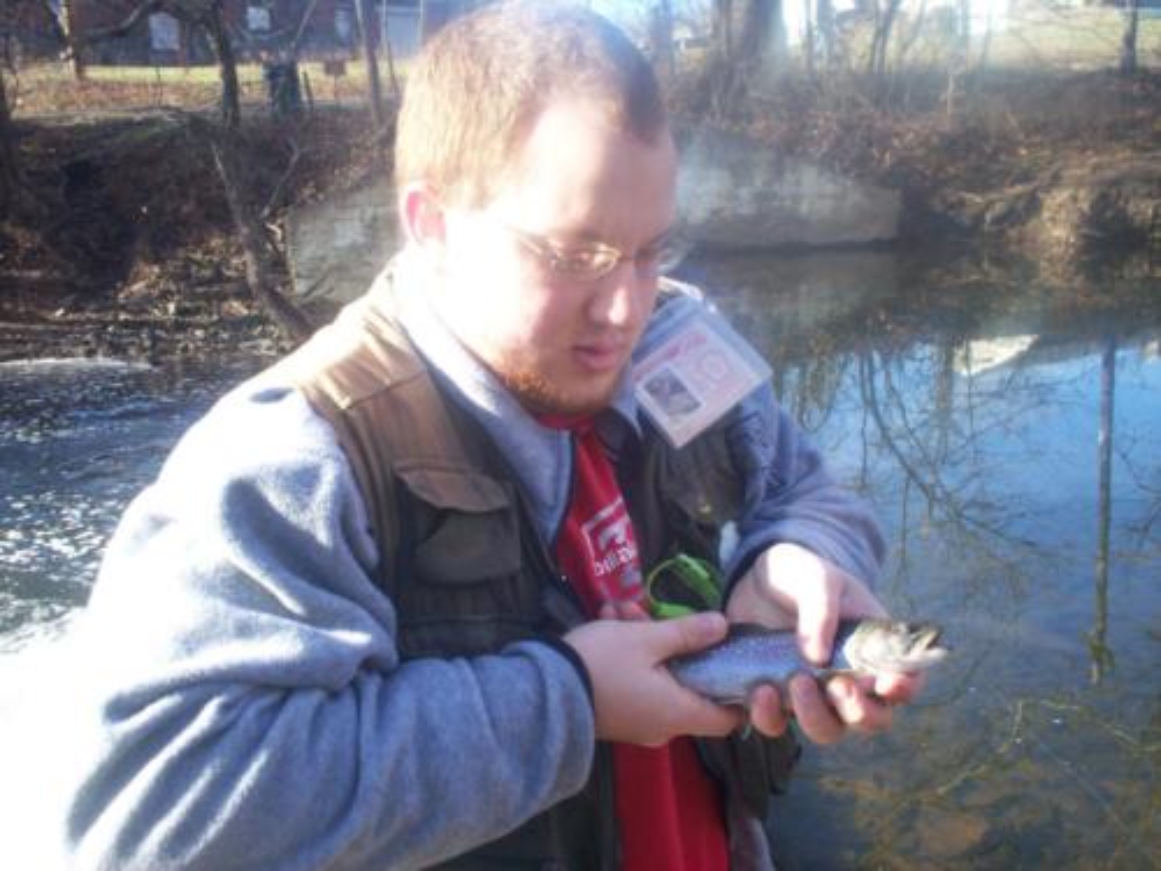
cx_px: 580
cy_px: 436
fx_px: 1207
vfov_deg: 39.7
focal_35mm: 36
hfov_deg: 51.4
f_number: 4.5
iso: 100
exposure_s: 1/104
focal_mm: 6
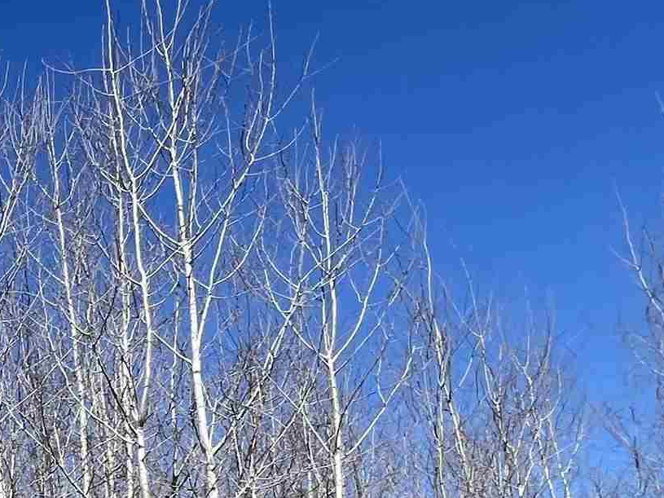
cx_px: -453
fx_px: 940
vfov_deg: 26.4
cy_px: 597
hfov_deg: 24.2
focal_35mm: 49
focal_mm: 1.57
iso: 32
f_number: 1.8
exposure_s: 1/1575
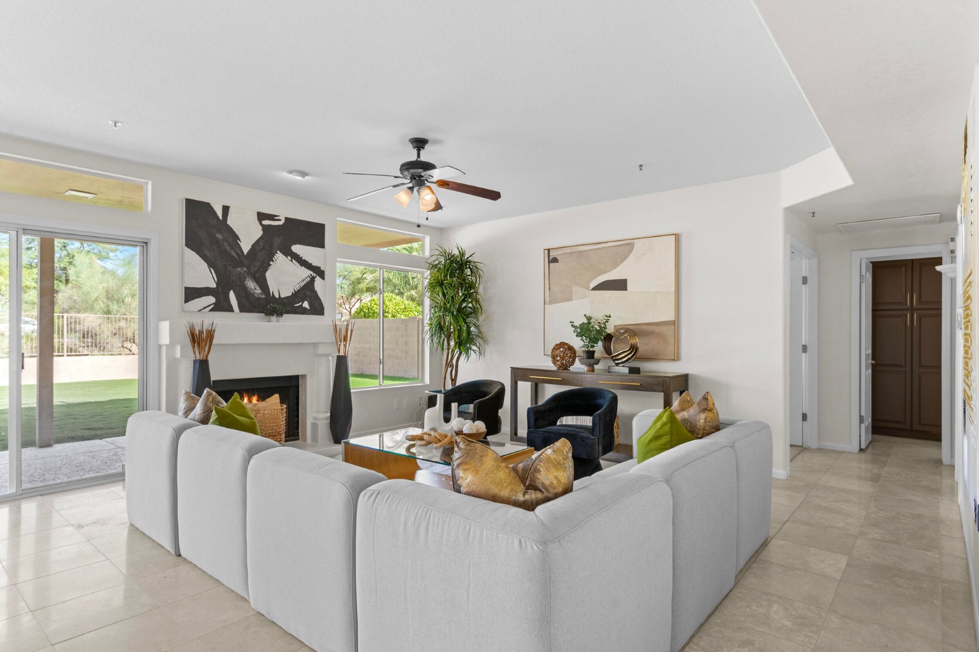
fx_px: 517
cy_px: 326
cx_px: 490
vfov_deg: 64.6
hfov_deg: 86.9
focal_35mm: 19
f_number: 9
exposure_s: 1/4
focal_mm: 19
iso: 250
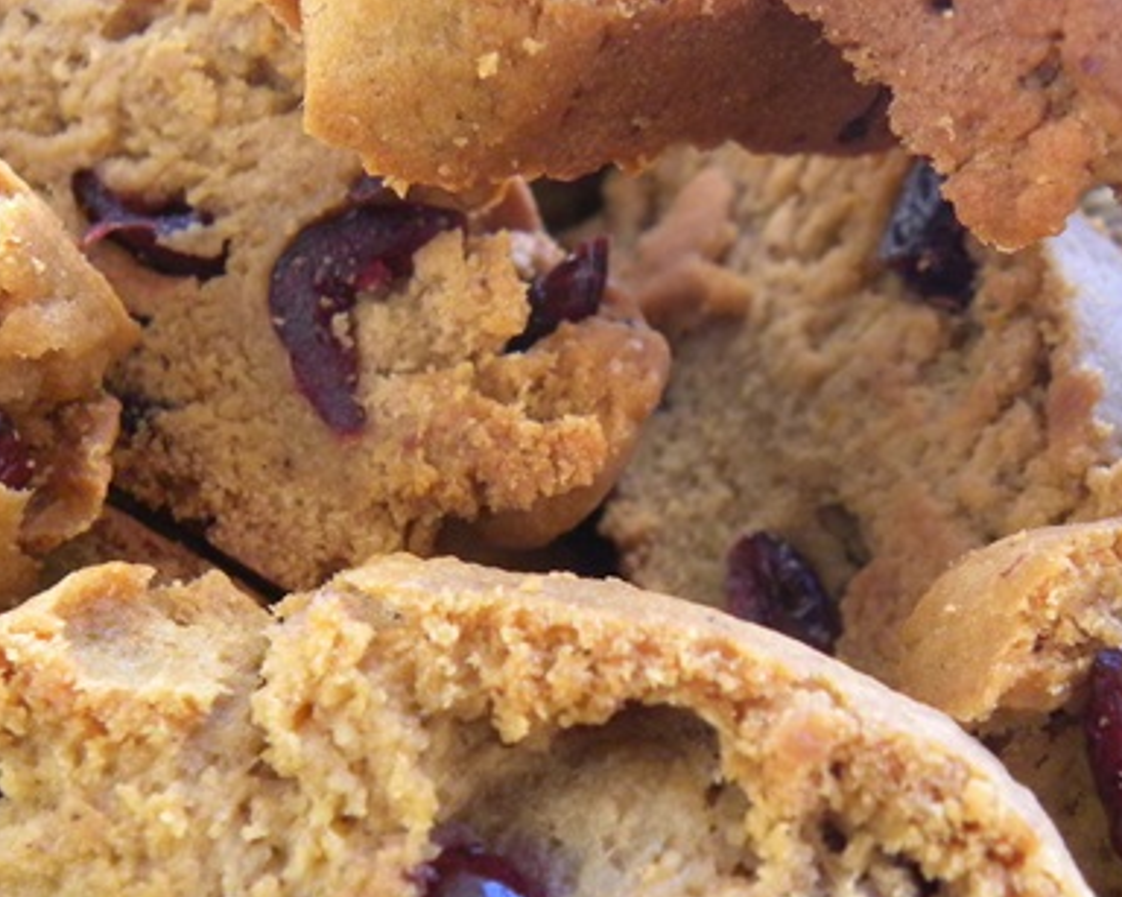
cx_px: 456
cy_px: 640
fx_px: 1959
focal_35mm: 59
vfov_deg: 25.6
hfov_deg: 31.9
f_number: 2.8
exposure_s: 1/63.3
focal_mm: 5.2
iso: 217
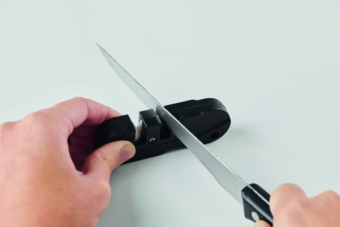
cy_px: 114
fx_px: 992
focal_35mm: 105
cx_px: 170
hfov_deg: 19.5
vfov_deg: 13.0
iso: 100
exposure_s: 1/125
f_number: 11
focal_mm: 105
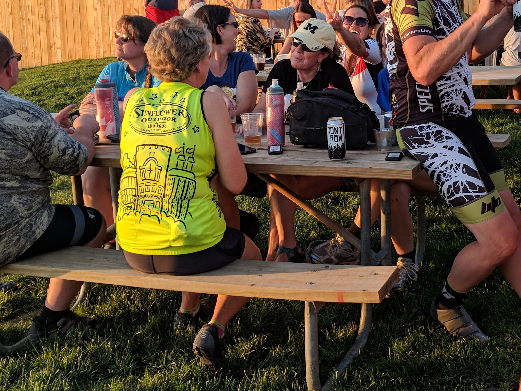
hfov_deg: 35.7
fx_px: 798
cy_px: 88
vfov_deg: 27.1
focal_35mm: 53
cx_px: 357
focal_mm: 4.44
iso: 51
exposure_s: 1/544
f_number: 1.8
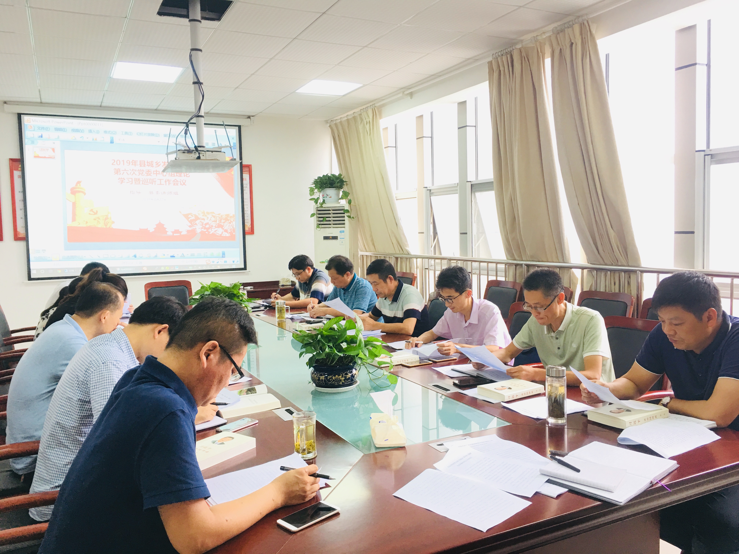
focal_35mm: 29
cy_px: 277
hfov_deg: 61.7
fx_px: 619
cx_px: 370
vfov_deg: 48.2
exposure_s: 1/17
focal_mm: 4.15
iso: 32
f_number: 2.2
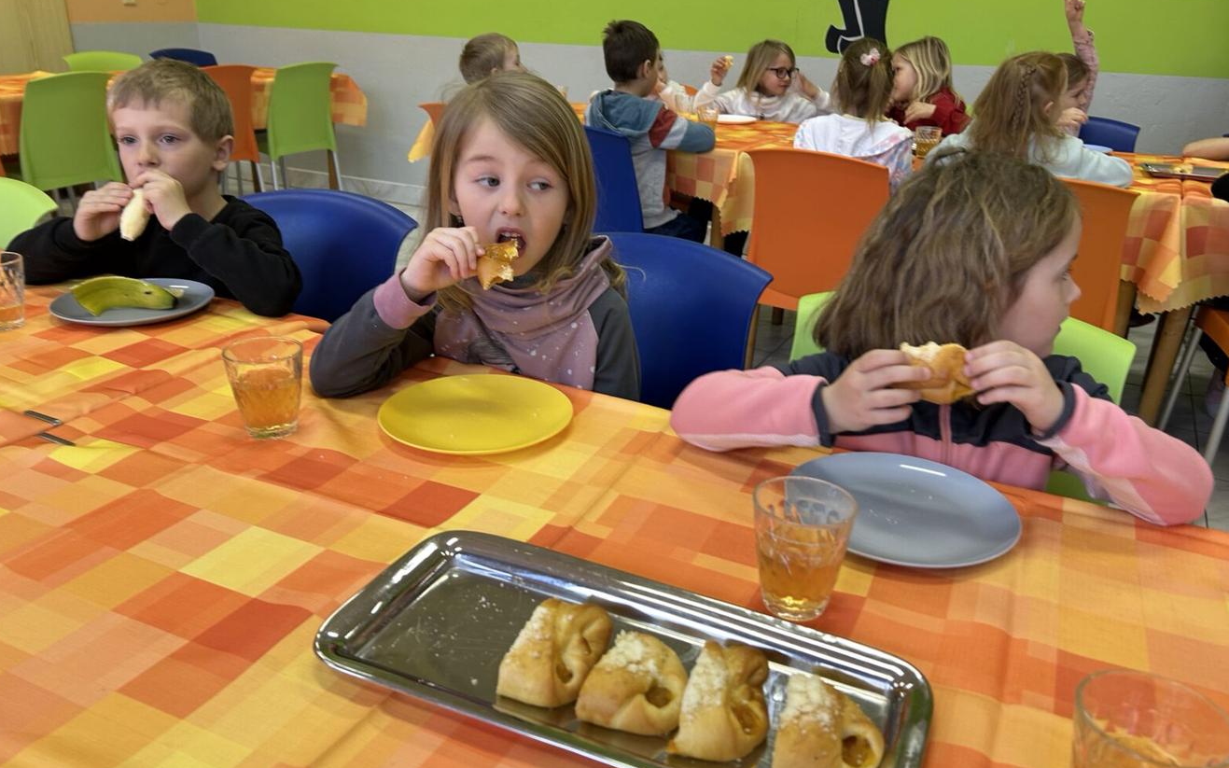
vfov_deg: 44.5
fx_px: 938
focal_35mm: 28
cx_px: 614
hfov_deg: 66.5
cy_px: 381
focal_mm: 5.7
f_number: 1.5
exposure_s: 1/50
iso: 64
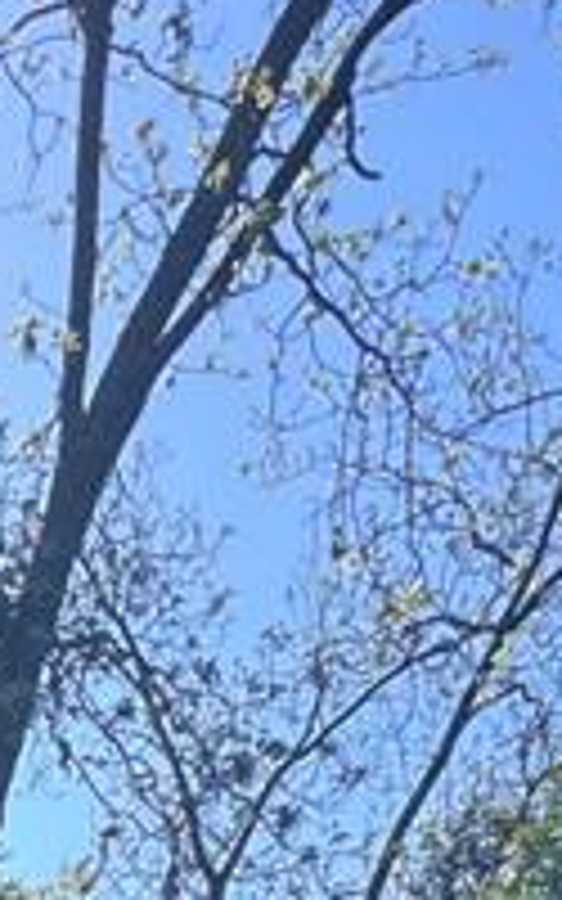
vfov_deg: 19.8
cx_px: -459
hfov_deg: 14.9
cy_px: 1629
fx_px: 1862
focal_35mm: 76
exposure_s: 1/227
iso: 40
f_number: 2.2
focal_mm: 2.22
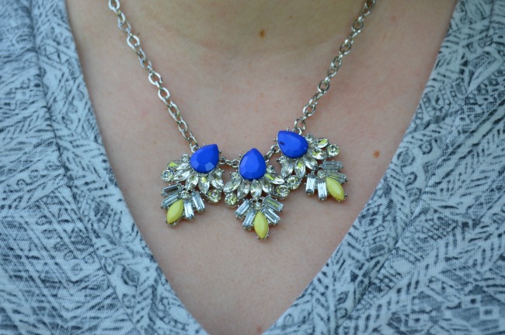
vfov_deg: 18.1
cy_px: 168
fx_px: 1050
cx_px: 252
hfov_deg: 27.0
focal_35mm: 75
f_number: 8
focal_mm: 50
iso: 200
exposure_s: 1/250
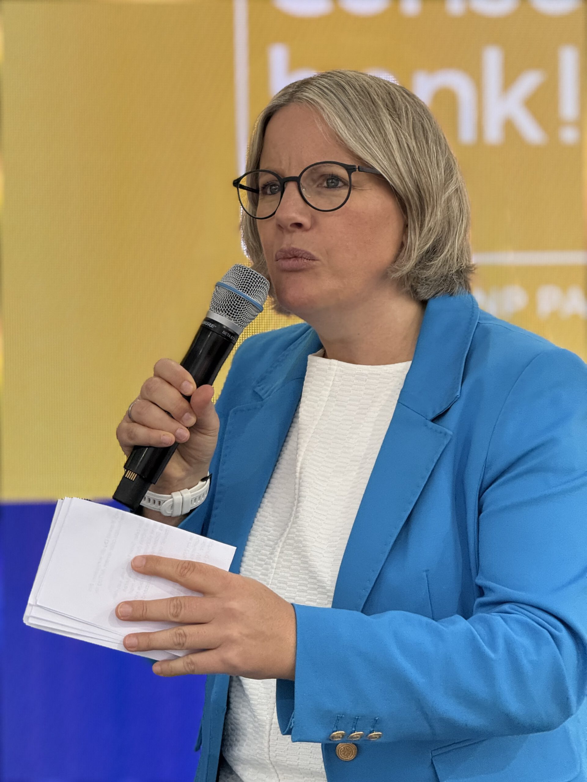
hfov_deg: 12.3
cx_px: 294
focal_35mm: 120
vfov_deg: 16.4
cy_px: 391
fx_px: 2713
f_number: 2.8
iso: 125
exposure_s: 1/395
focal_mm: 15.66
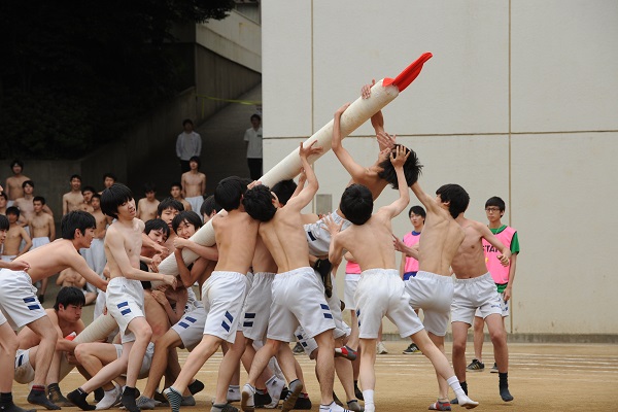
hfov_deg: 14.7
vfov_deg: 9.8
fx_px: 2403
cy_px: 206
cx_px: 309
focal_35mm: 140
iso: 800
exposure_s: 1/640
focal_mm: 140
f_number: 8
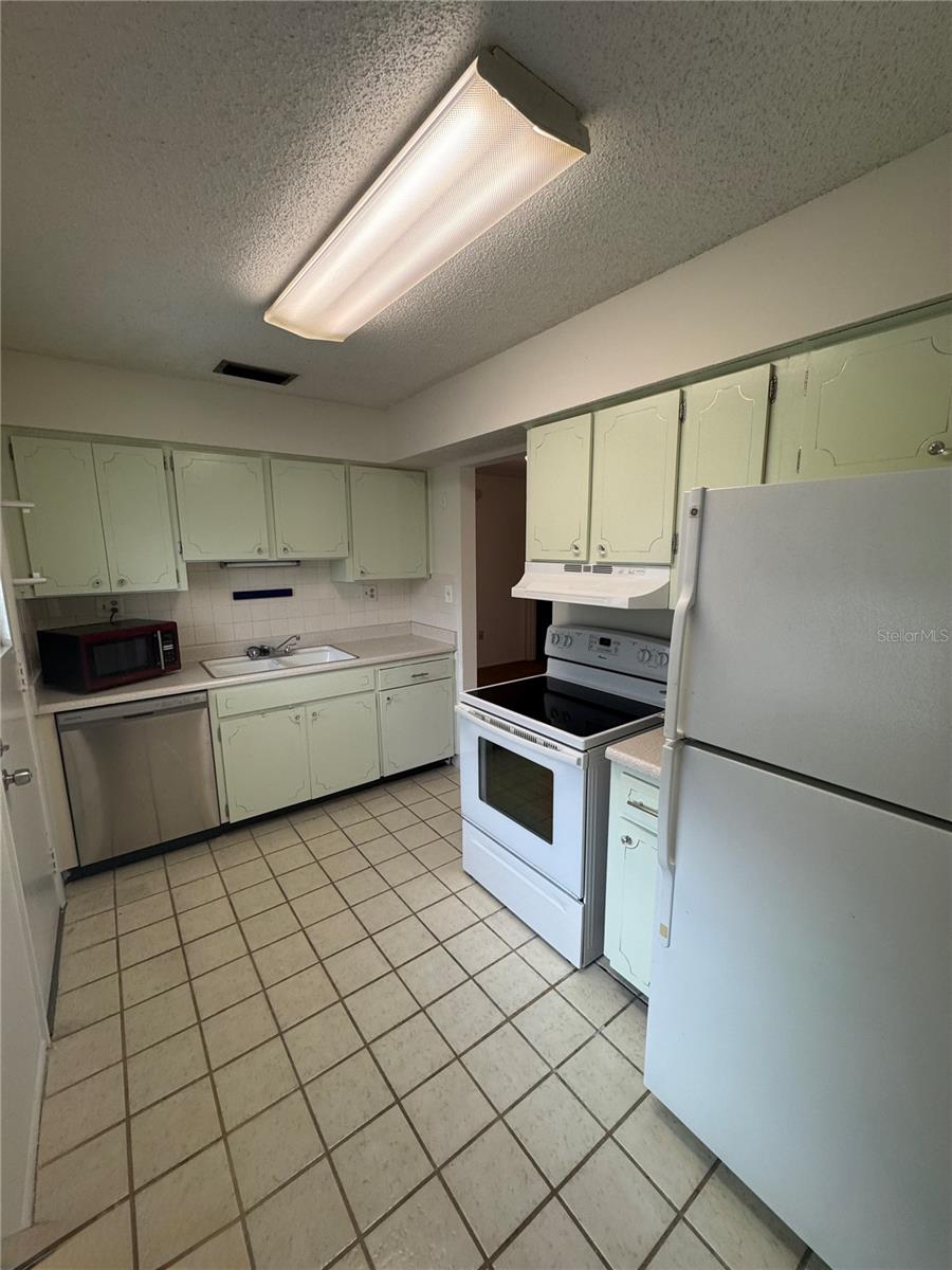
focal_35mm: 14
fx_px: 513
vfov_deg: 102.1
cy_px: 635
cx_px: 476
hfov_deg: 85.7
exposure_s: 1/120
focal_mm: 2.22
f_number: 2.2
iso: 160
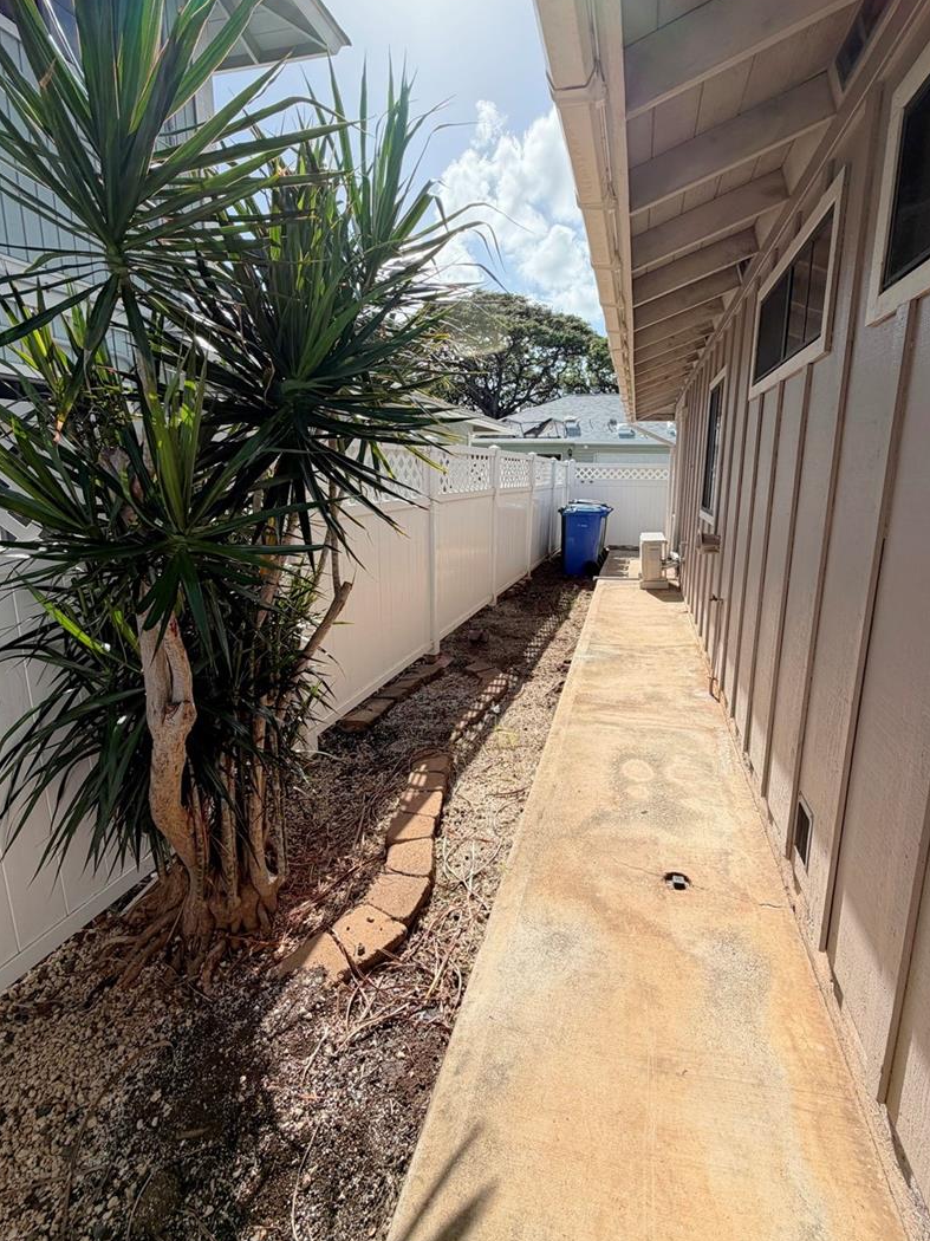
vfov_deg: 94.4
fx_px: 573
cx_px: 508
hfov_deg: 77.9
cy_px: 583
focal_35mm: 16
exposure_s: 1/799
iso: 25
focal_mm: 2.22
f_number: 2.2
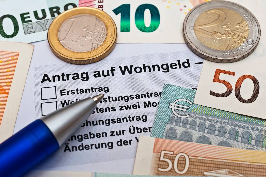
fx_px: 443
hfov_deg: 33.4
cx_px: 133
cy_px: 88
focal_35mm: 60
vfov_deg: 22.6
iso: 320
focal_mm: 40
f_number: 14
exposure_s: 1/60
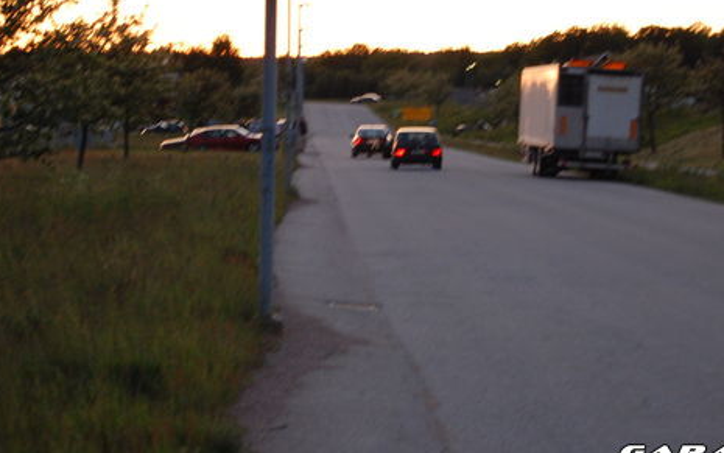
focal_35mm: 116
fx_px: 2284
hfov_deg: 18.0
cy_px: 137
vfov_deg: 11.3
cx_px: 388
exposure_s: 1/30
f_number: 5.6
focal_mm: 55
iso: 800
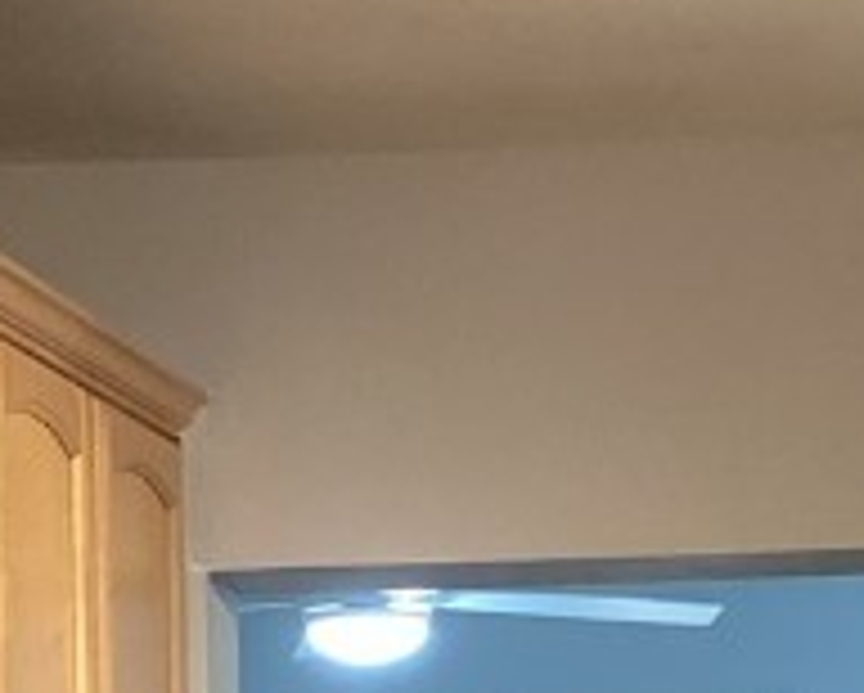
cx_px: 423
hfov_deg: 12.0
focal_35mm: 161
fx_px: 4121
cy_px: 1336
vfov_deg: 9.1
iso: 250
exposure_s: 1/60
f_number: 2.4
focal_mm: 3.3
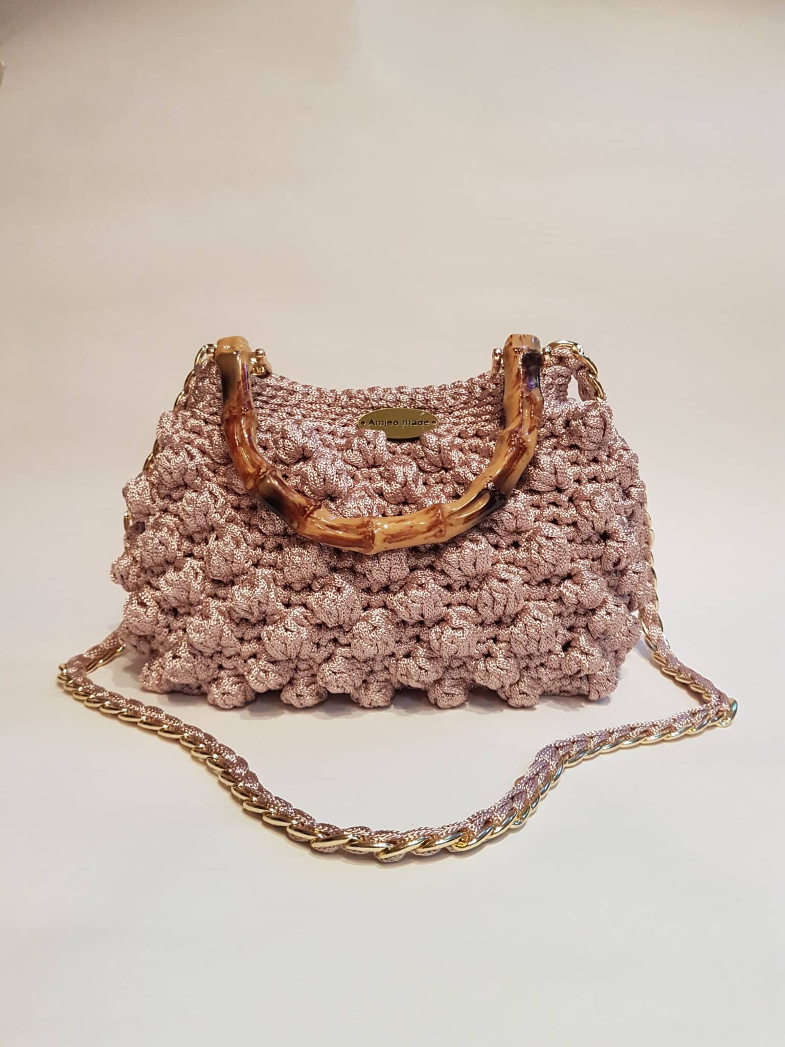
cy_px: 524
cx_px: 392
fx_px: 786
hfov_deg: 53.1
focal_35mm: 26
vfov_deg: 67.3
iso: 200
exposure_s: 1/20
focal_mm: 4.2
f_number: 1.7
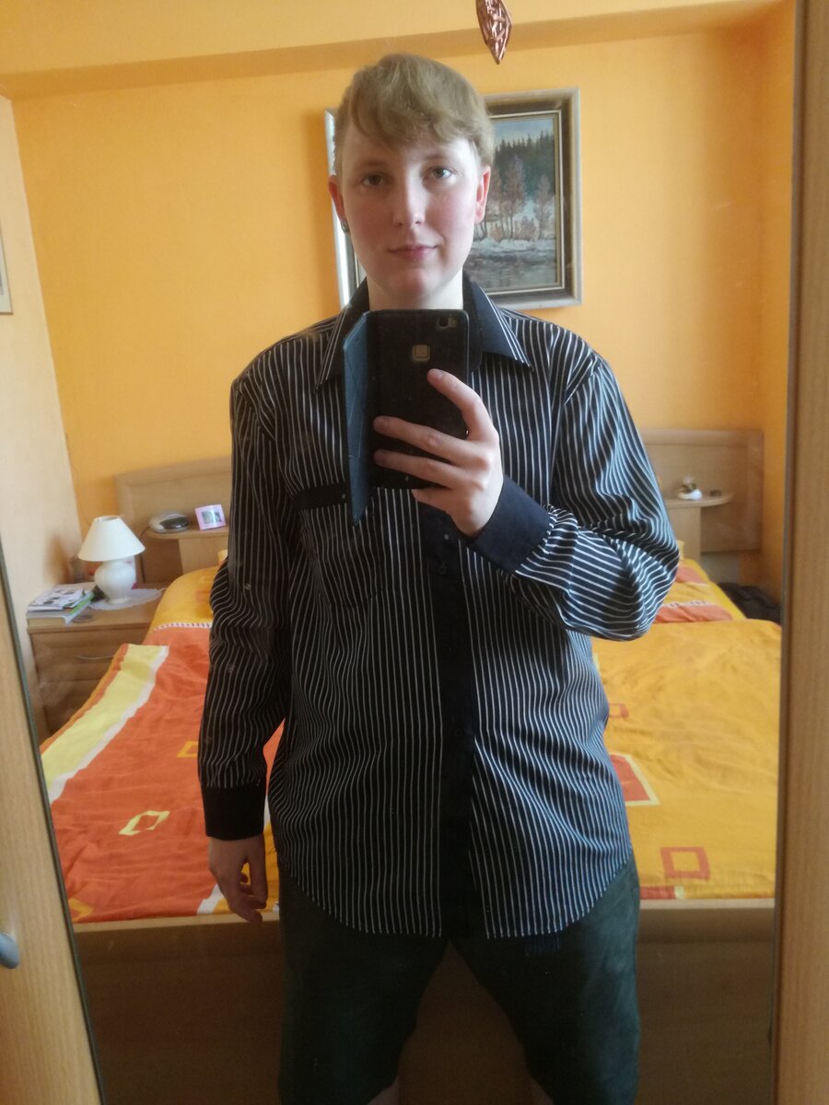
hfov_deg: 51.4
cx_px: 414
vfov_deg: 65.3
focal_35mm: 27
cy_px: 552
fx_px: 862
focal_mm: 3.79
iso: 200
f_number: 2
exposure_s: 1/33.3
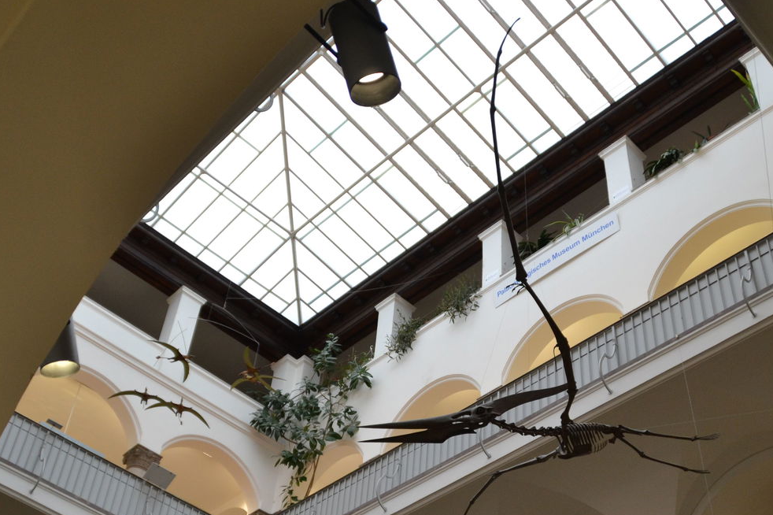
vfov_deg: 30.0
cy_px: 380
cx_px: 423
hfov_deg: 44.5
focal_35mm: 44
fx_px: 944
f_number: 3.5
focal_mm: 18
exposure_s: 1/60
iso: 450
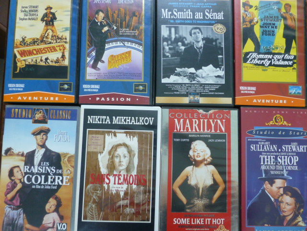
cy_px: 116
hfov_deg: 71.6
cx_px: 154
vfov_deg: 56.8
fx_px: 213
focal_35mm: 24
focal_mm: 4.3
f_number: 3.3
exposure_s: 1/60
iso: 400
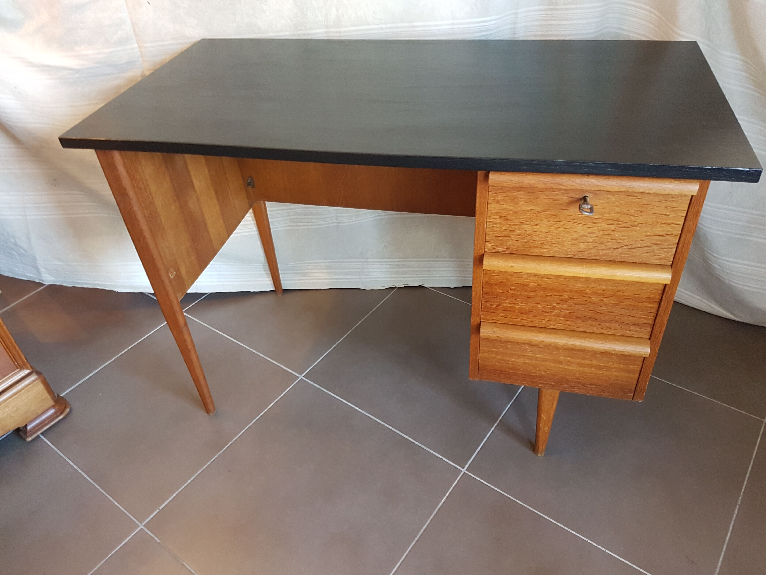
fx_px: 575
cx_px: 383
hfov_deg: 67.3
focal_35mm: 26
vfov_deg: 53.1
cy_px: 288
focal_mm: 4.2
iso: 160
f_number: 1.7
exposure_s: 1/25
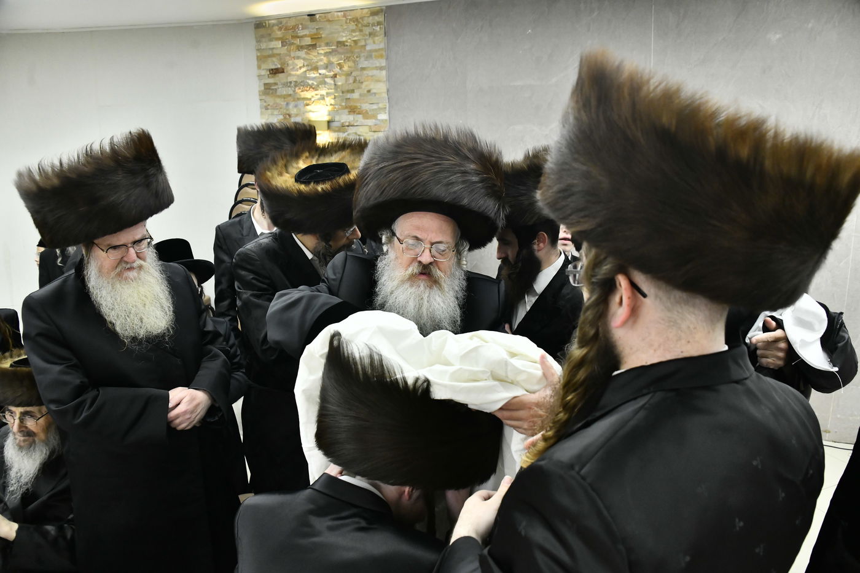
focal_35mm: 28
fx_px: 669
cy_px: 286
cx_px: 430
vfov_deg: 46.4
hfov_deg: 65.5
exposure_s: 1/160
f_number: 5.6
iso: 2000
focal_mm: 28
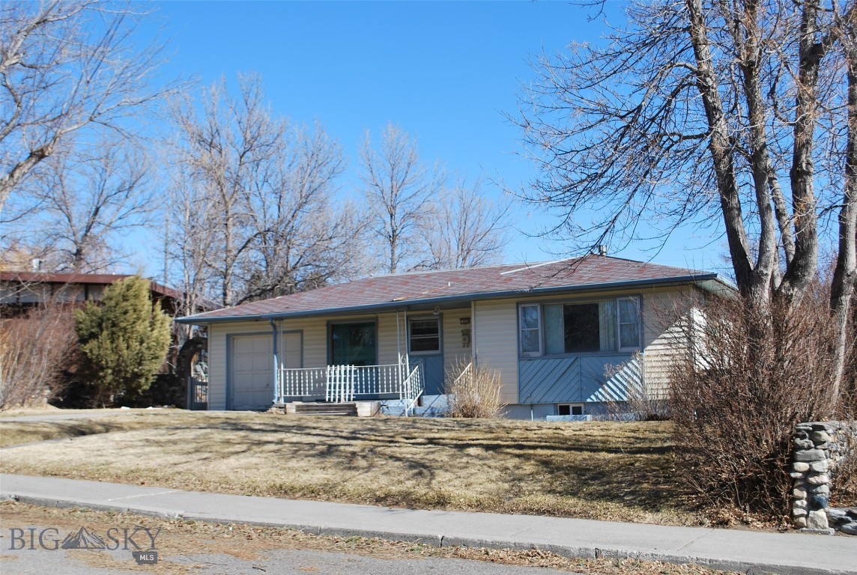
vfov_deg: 31.0
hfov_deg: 44.9
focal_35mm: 44
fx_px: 1038
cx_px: 428
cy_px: 288
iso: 100
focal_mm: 29
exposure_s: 1/200
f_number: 7.1
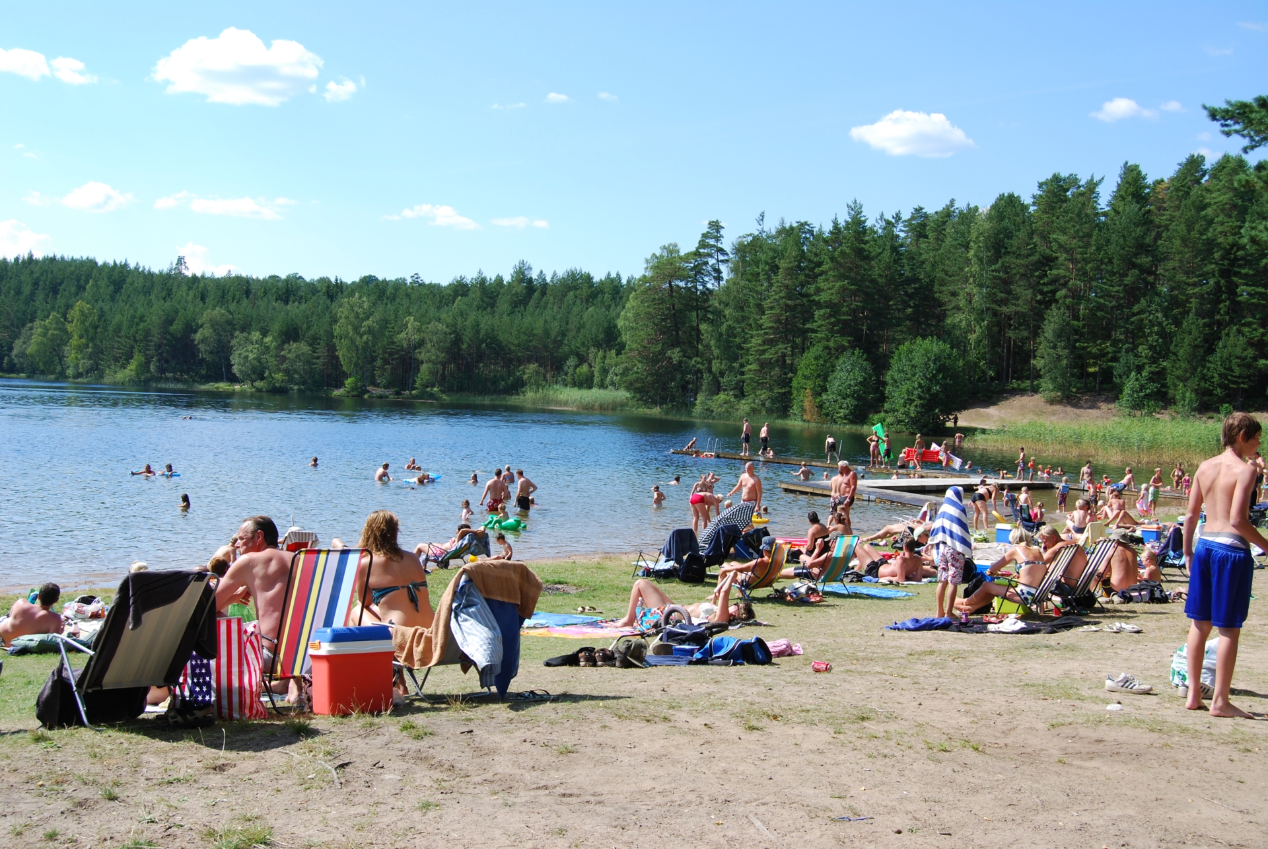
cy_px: 424
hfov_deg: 49.5
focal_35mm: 39
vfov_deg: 34.3
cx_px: 634
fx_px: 1375
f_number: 7.1
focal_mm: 26
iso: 100
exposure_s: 1/200
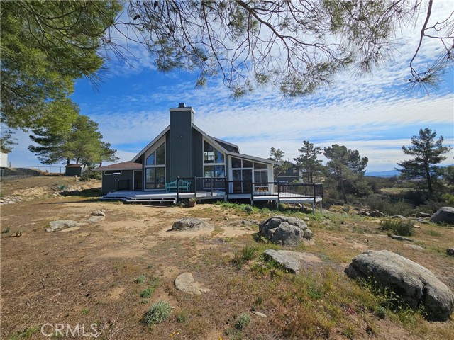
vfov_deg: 89.9
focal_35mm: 13
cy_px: 170
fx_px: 170
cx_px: 227
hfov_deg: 106.2
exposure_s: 1/4373
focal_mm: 2.2
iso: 50
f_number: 2.2
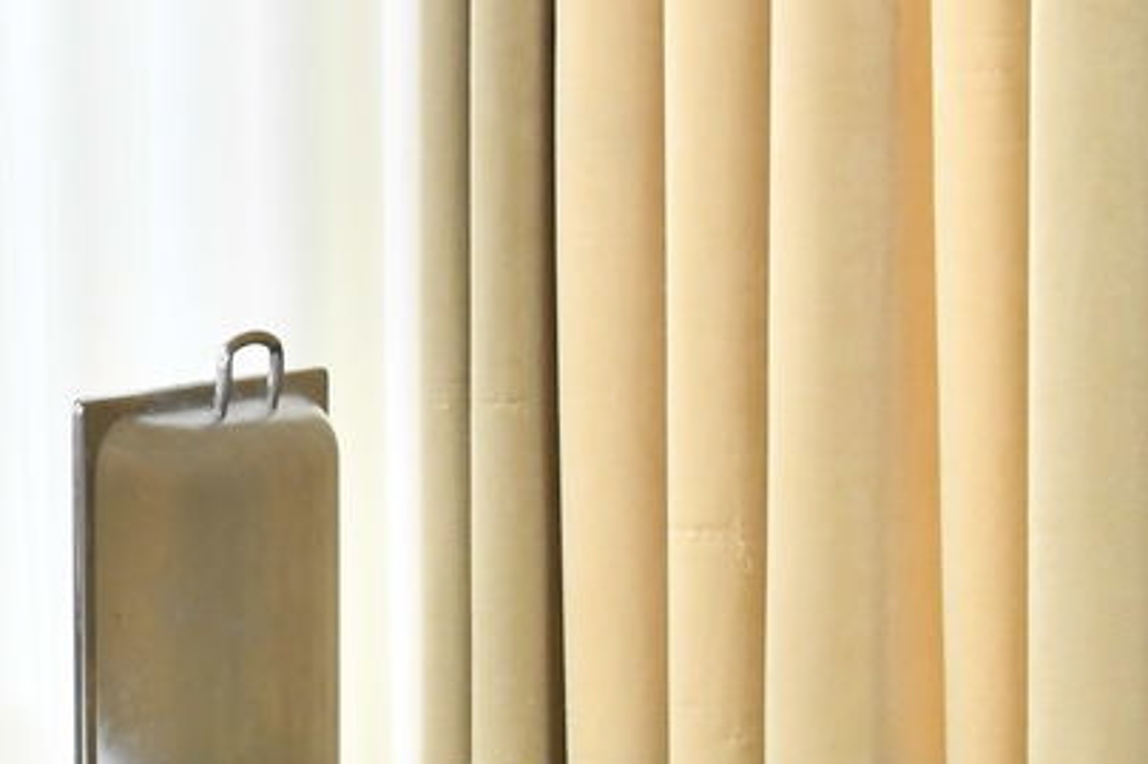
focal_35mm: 156
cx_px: -222
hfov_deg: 12.8
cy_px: 416
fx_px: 4972
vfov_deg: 8.8
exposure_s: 1/160
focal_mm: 45
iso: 1600
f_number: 5.6
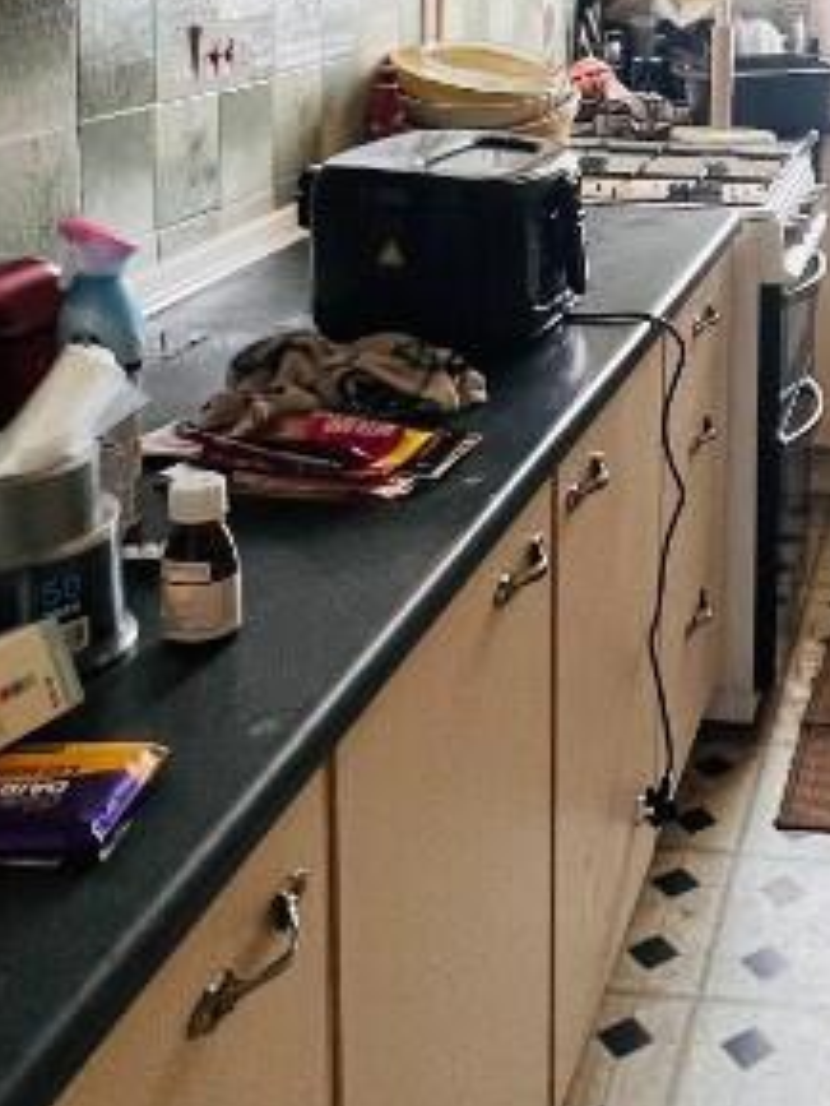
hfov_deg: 29.0
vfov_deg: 38.9
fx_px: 1470
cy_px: 157
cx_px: 880
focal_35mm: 46
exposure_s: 1/99
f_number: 1.8
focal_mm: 1.57
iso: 125
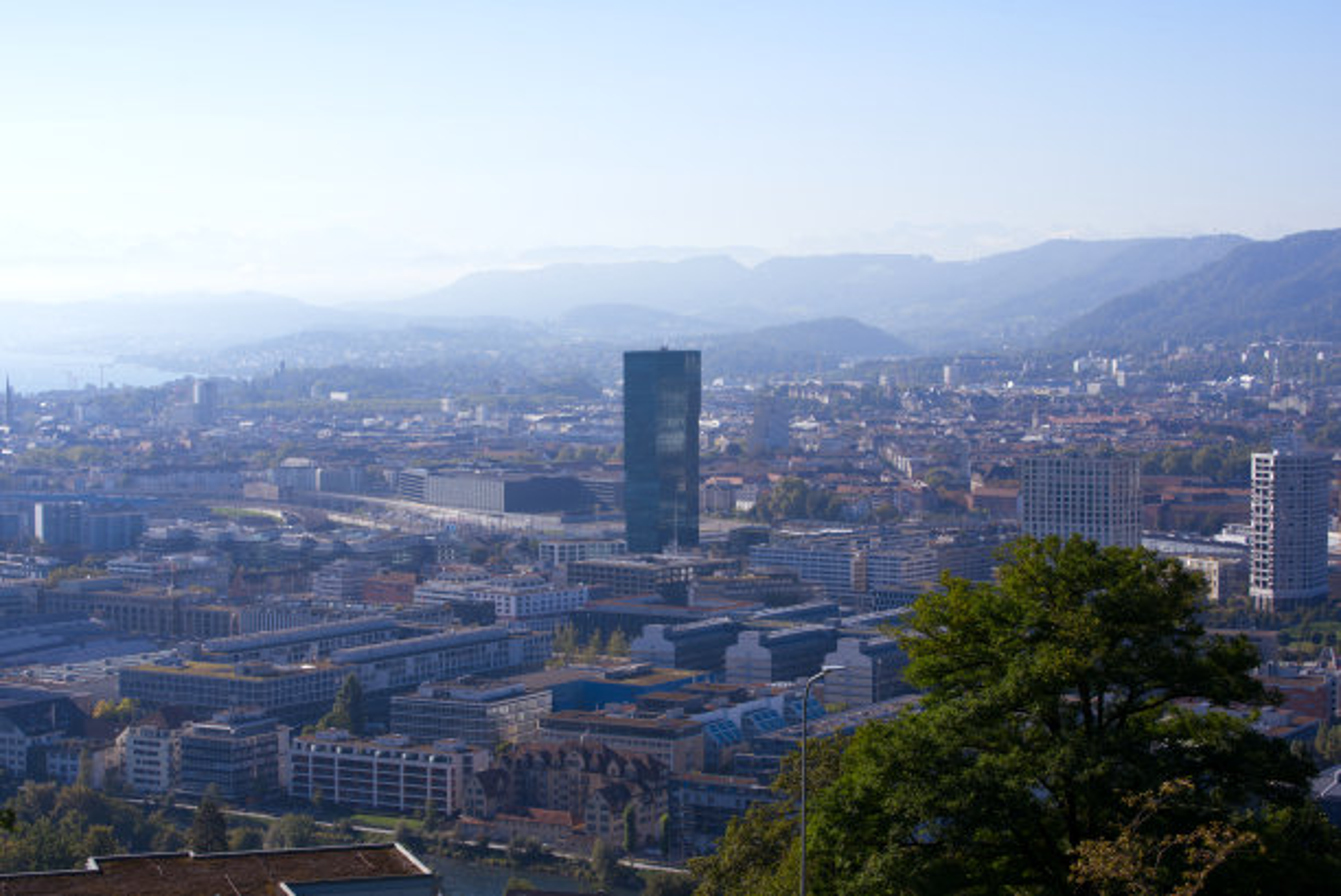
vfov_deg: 19.5
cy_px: 448
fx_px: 2609
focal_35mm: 70
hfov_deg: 28.8
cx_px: 670
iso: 100
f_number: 10
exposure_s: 1/200
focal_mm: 70
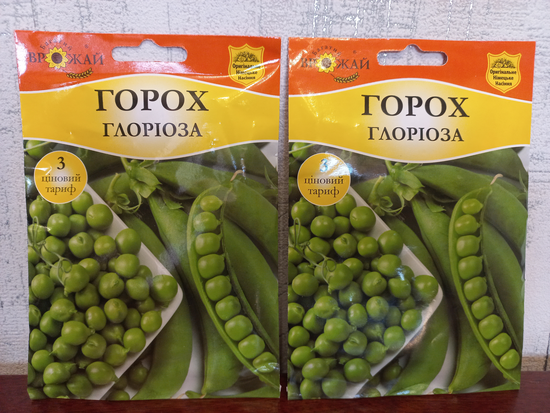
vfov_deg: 54.9
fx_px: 397
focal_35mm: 25
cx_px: 275
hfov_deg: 69.4
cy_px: 206
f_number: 1.8
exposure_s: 1/50
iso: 200
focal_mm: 4.6
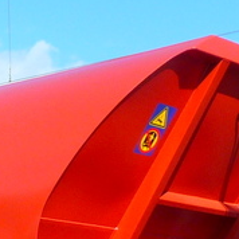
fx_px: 1242
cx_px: -34
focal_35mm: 159
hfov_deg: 10.8
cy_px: 336
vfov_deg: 10.7
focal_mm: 5.3
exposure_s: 1/800
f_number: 3.5
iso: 100
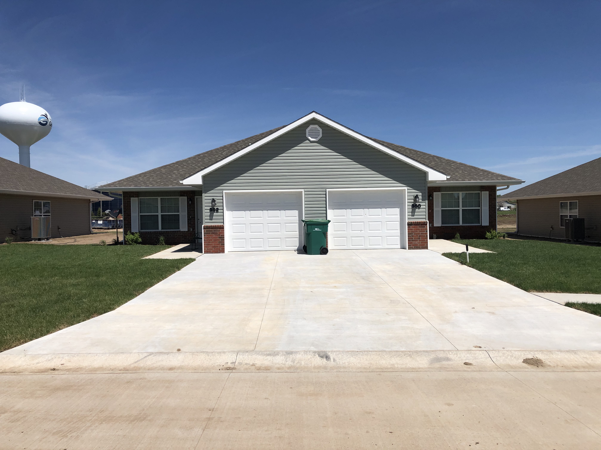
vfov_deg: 49.7
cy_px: 225
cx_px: 300
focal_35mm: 28
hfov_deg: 63.4
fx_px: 486
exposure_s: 1/4808
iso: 25
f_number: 1.8
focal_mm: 3.99
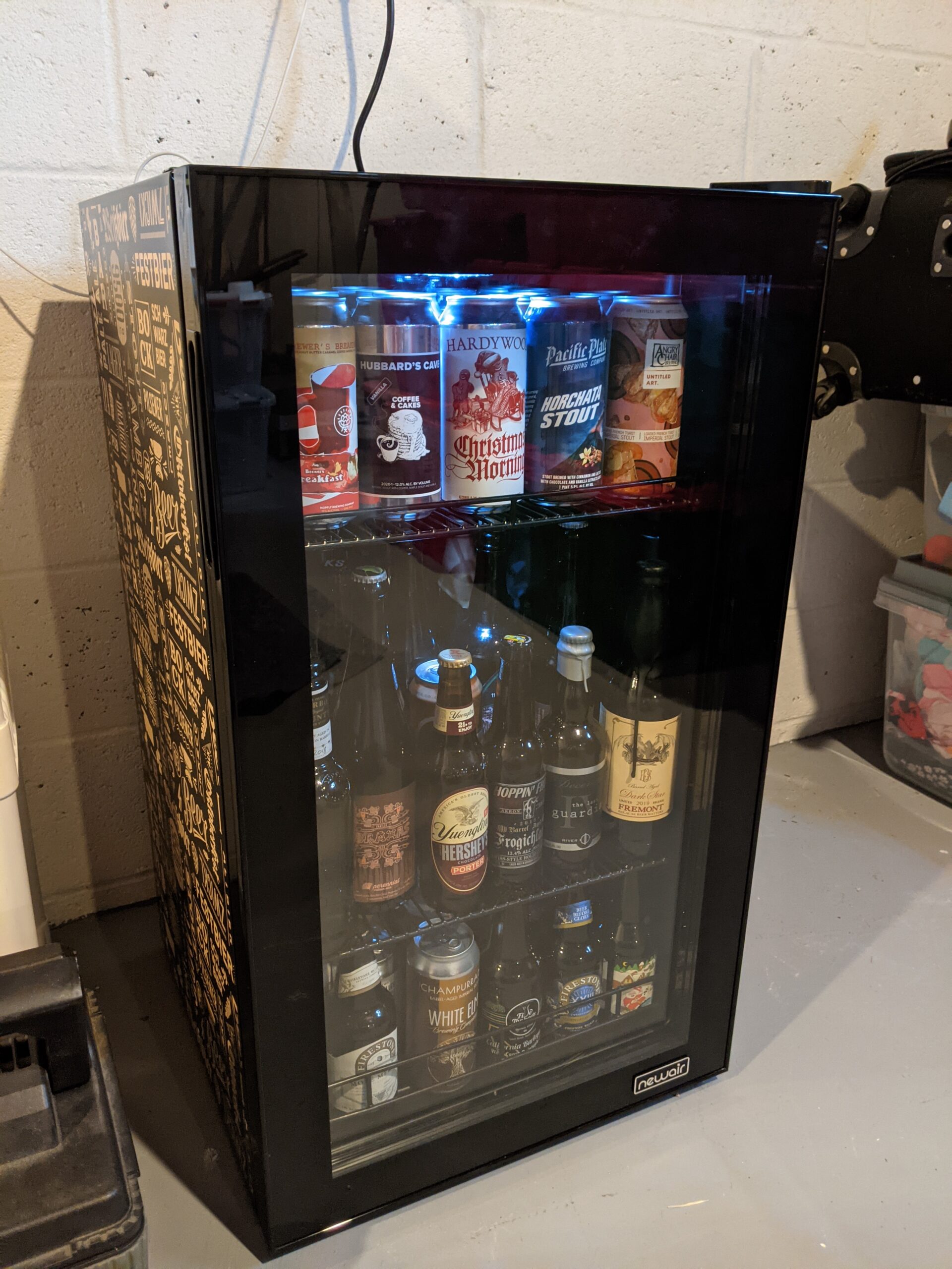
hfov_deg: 51.4
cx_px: 476
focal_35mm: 27
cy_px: 634
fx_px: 990
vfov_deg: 65.3
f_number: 1.8
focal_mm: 4.44
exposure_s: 1/24
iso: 687
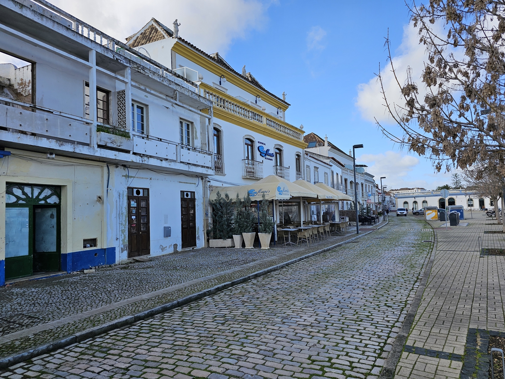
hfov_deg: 73.9
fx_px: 336
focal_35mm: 23
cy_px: 190
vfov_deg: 58.9
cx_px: 252
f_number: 1.7
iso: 12
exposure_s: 1/571
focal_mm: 6.3
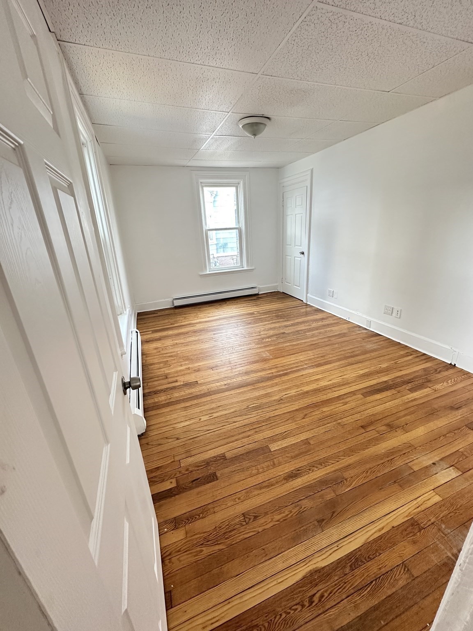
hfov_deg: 85.7
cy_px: 316
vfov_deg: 102.1
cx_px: 236
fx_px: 255
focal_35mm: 14
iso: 320
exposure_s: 1/78
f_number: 2.2
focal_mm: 2.22
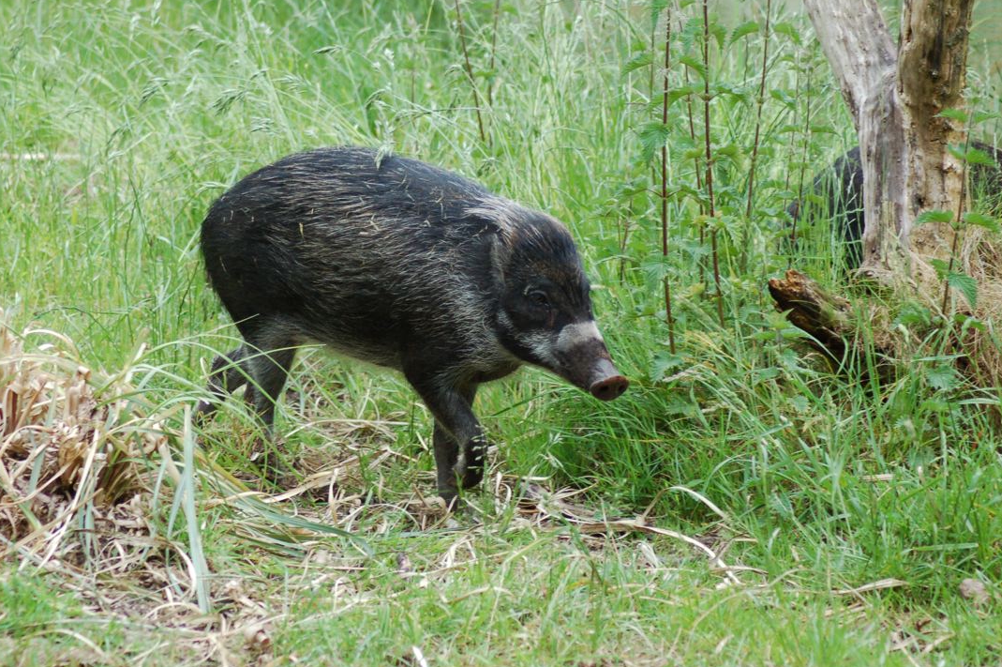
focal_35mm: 219
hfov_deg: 9.4
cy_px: 306
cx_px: 423
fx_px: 6091
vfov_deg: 6.3
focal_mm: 122
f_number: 5.6
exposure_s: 1/500
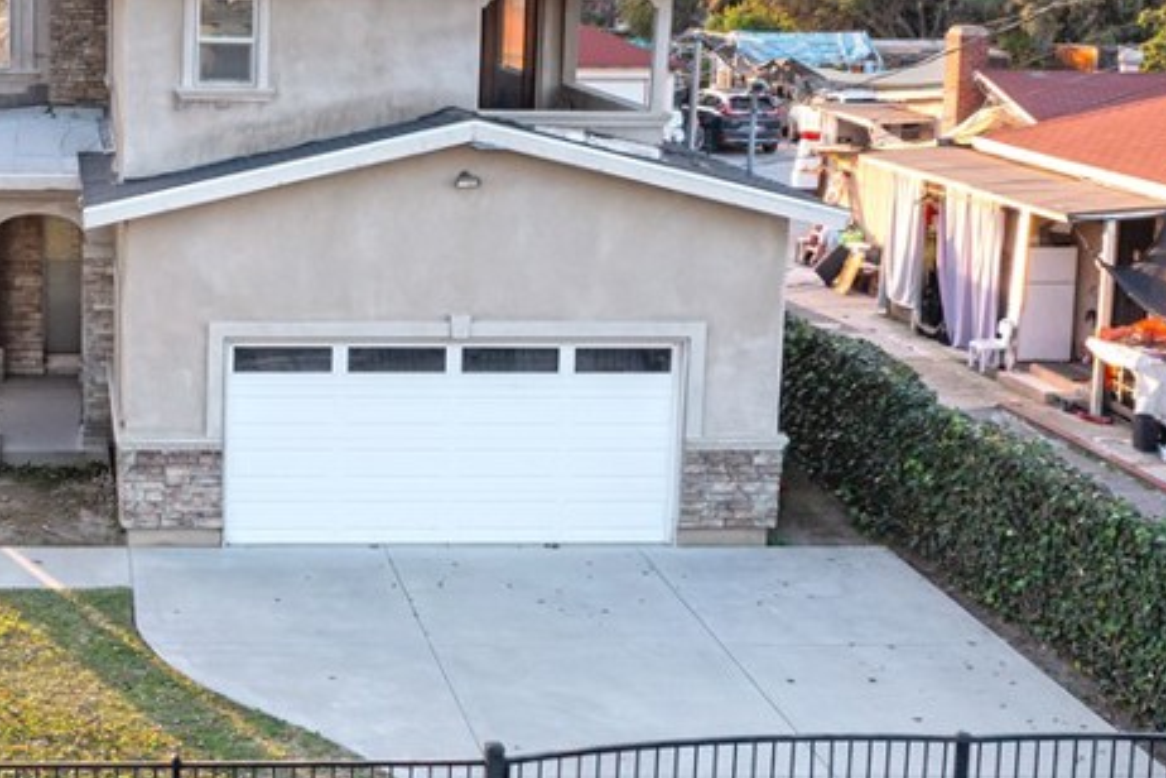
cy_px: 248
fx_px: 2008
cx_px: 151
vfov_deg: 21.8
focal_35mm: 62
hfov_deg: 31.1
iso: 100
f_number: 4.5
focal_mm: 10.26
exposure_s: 1/200
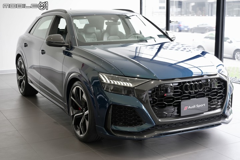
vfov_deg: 24.7
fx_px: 367
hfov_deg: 36.2
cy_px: 80
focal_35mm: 55
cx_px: 120
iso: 100
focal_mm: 55
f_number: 11
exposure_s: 1/5
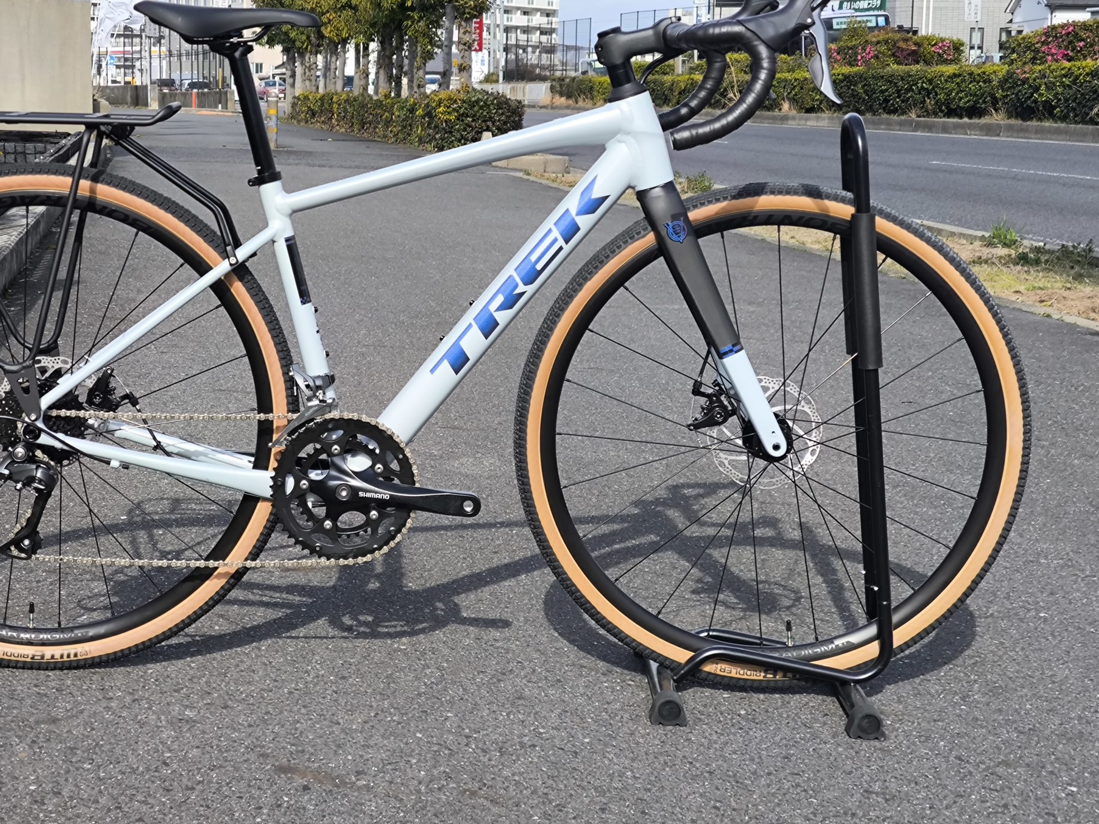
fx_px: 2064
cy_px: 326
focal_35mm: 65
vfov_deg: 22.6
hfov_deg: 29.7
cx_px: 413
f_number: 1.9
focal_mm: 7.1
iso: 50
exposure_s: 1/829
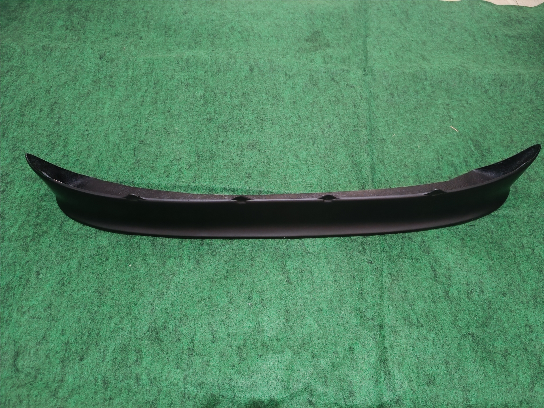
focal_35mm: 24
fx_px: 377
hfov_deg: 71.6
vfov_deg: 56.8
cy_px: 204
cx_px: 272
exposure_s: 1/17.1
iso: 2992
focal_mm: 6.14
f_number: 1.65
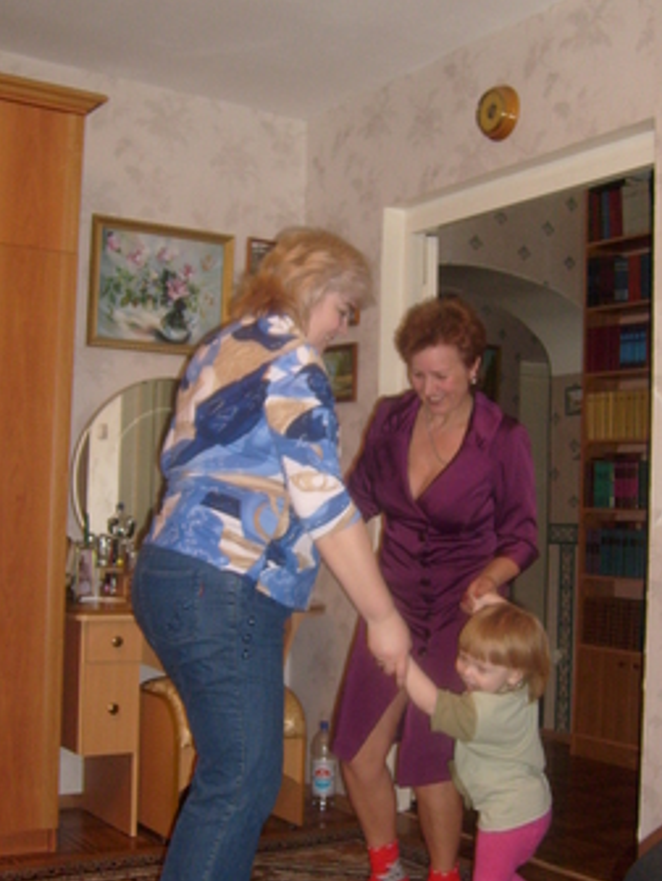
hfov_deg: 30.9
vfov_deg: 40.4
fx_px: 1196
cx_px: 339
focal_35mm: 47
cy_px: 479
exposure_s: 1/45
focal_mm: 5.8
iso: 100
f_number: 2.8
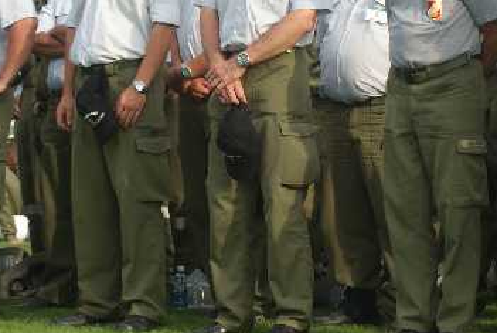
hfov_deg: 11.8
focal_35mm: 174
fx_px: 2400
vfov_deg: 7.9
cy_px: 4
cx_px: 324
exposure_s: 1/160
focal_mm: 35
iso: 100
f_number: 6.3
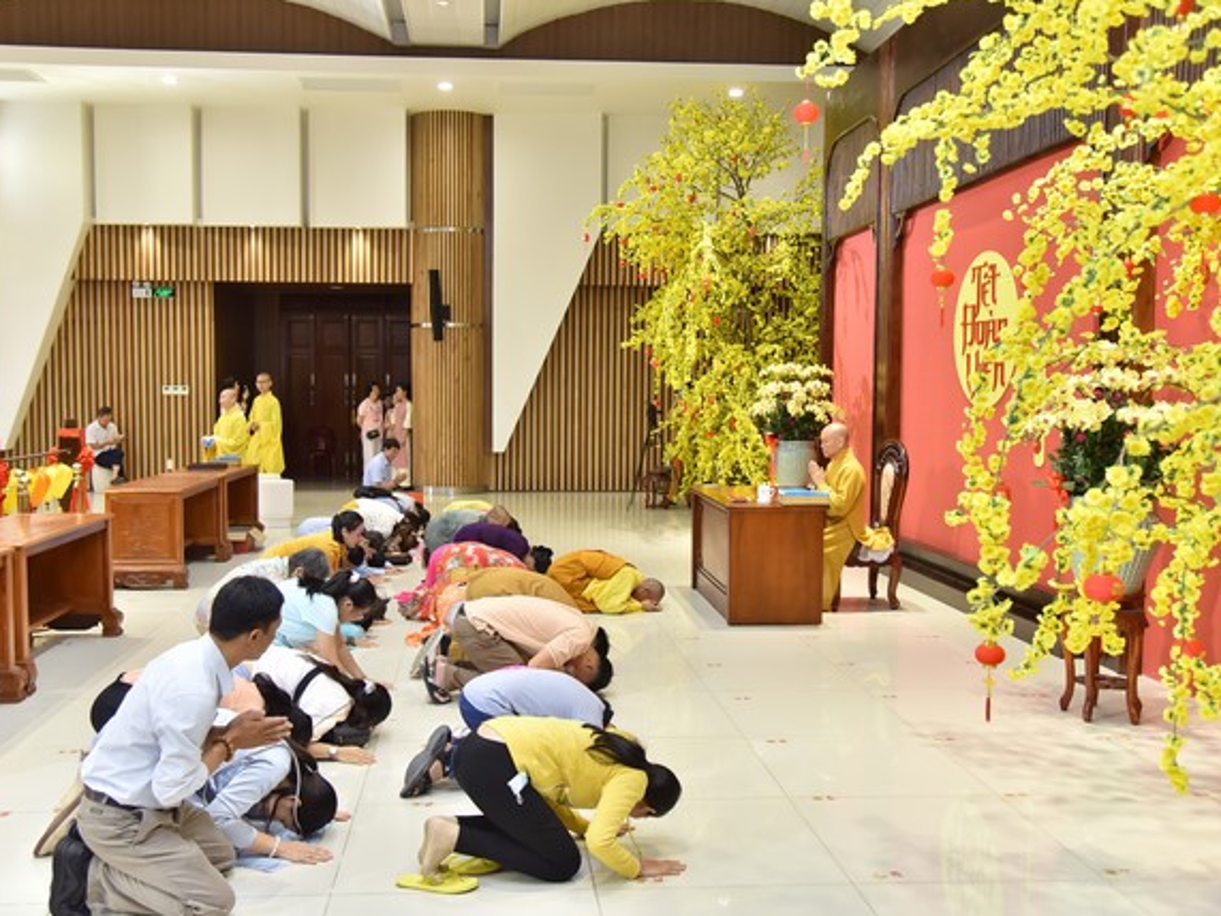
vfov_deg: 40.7
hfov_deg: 52.6
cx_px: 567
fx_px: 1234
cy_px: 459
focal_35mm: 35
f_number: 4.5
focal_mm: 32
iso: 1000
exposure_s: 1/125
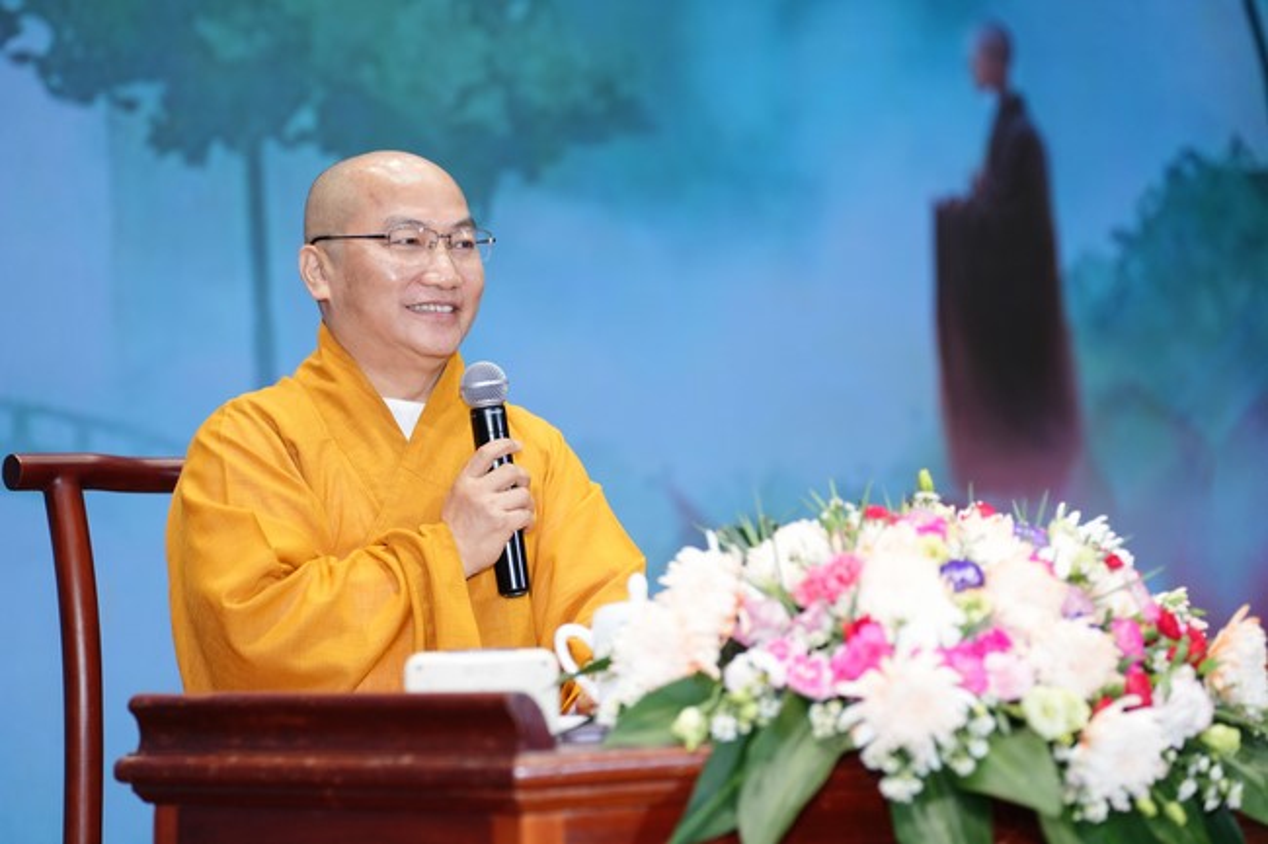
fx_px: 3451
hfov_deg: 20.8
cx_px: 634
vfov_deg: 14.0
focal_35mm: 98
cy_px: 422
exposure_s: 1/200
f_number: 2.8
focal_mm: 98
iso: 1600
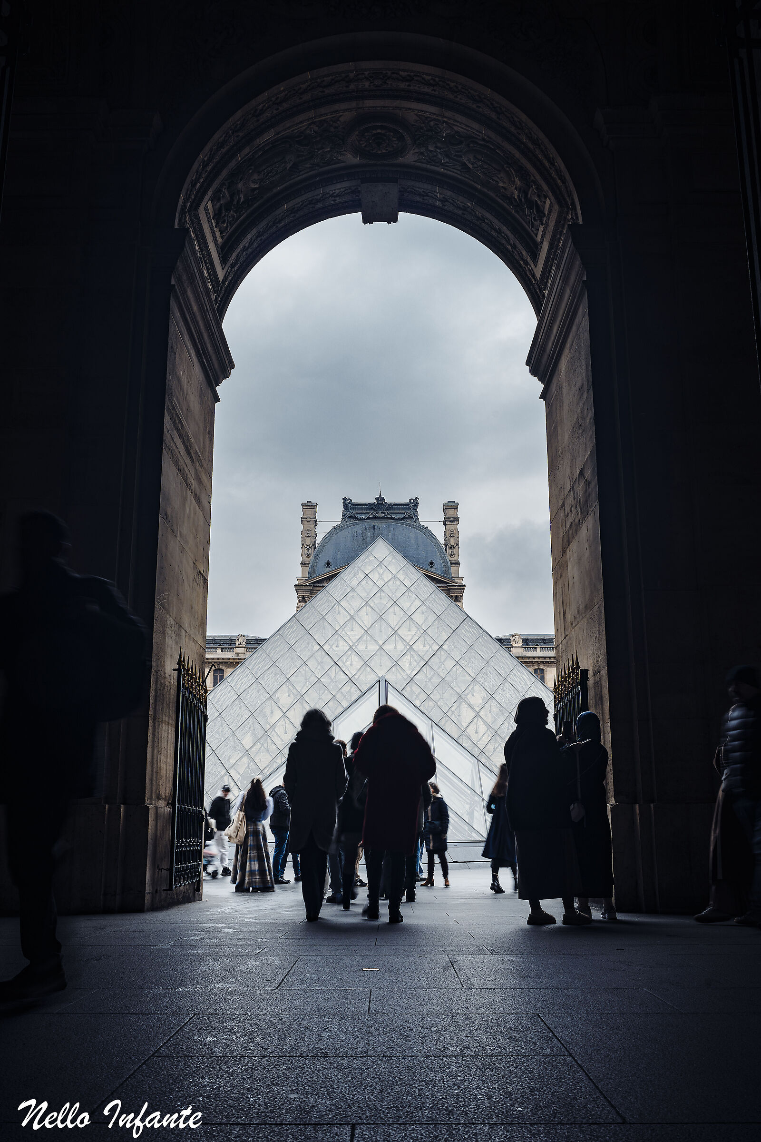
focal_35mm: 35
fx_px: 1110
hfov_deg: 37.9
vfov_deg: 54.4
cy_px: 571
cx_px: 380
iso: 160
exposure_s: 1/10
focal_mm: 35
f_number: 13
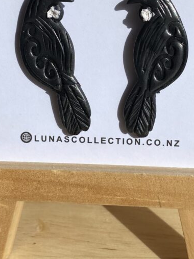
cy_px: 65
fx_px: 292
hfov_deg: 36.8
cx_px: 107
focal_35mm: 39
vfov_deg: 46.2
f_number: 1.8
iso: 32
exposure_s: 1/8197
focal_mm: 4.25
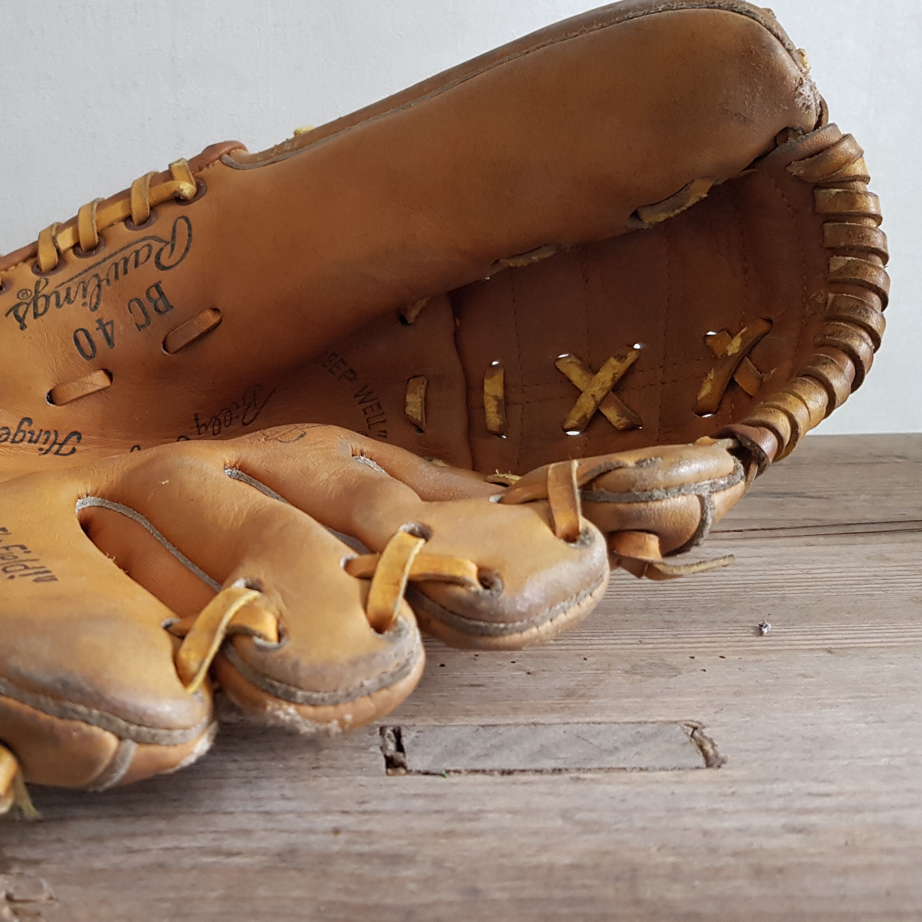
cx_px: 296
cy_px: 384
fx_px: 1085
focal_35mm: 36
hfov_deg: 45.2
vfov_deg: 45.9
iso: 160
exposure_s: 1/40
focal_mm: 4.3
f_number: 1.7
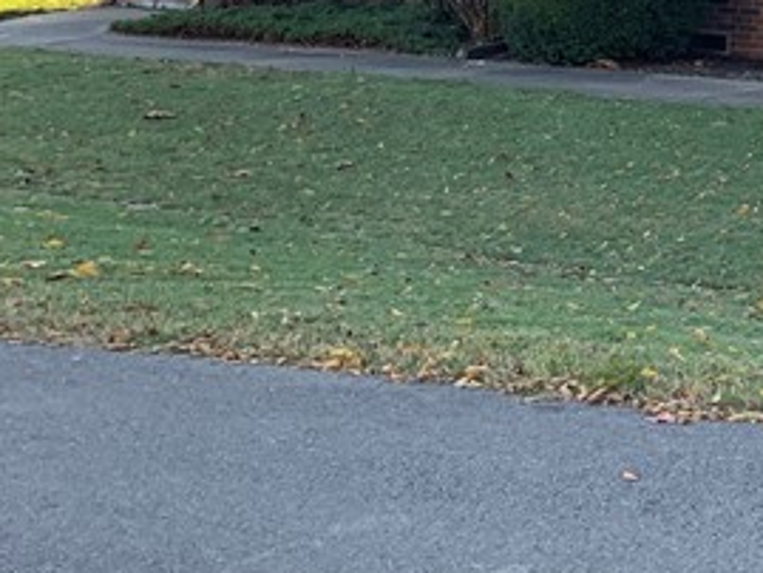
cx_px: 1430
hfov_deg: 16.2
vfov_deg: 14.0
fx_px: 2183
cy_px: -292
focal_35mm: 99
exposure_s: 1/137
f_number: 1.8
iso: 25
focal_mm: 4.25
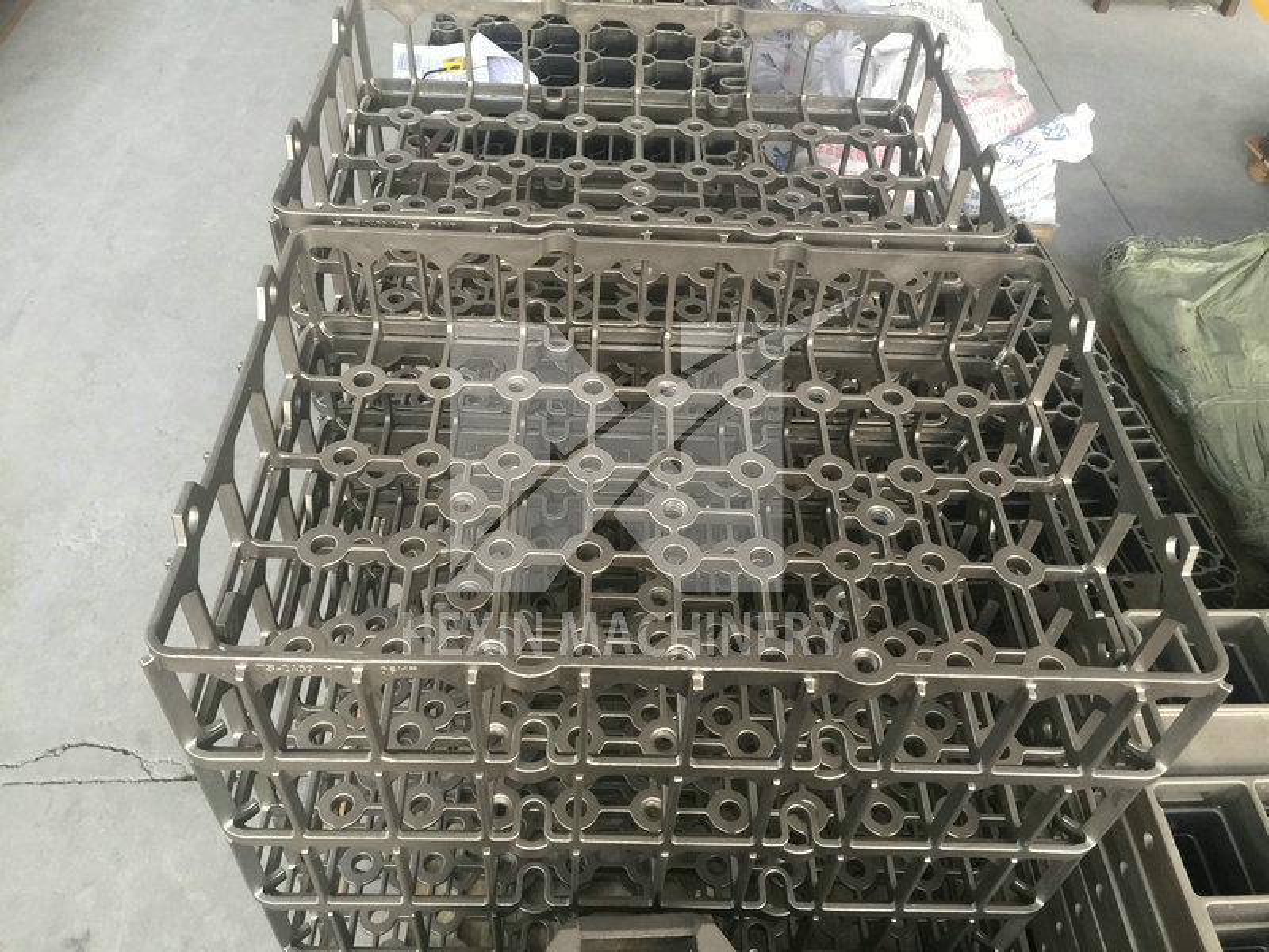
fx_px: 1063
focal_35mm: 29
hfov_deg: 61.7
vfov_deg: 48.2
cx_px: 634
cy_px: 476
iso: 50
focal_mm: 4.15
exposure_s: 1/33
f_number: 2.2
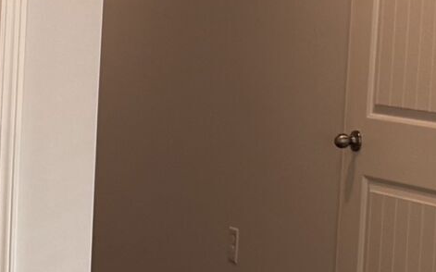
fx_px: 1972
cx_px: -486
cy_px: 184
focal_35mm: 166
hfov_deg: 11.2
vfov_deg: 7.9
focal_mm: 6.76
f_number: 1.78
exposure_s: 1/120
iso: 100
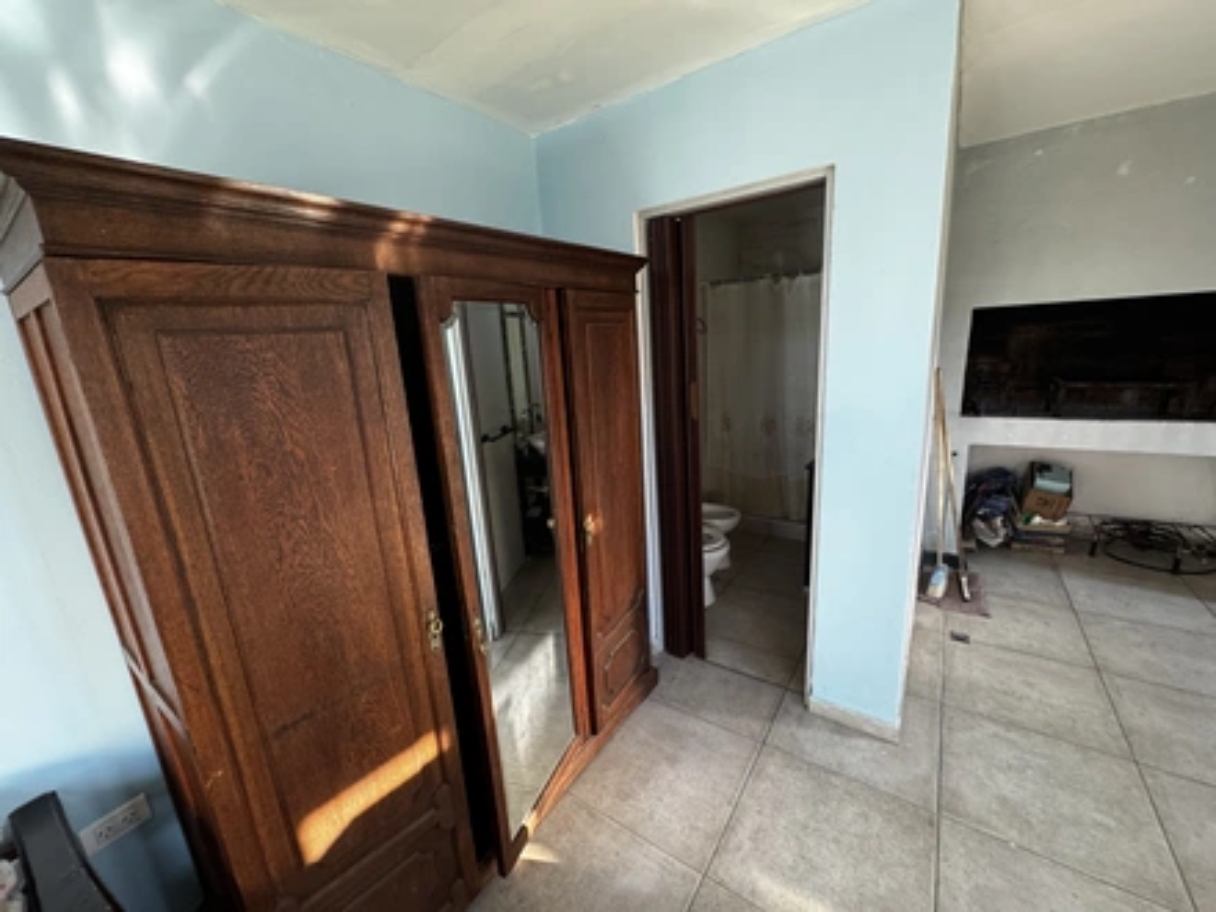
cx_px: 608
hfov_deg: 102.1
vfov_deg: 85.7
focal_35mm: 14
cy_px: 456
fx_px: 492
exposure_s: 1/60
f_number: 2.2
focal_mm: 2.22
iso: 400
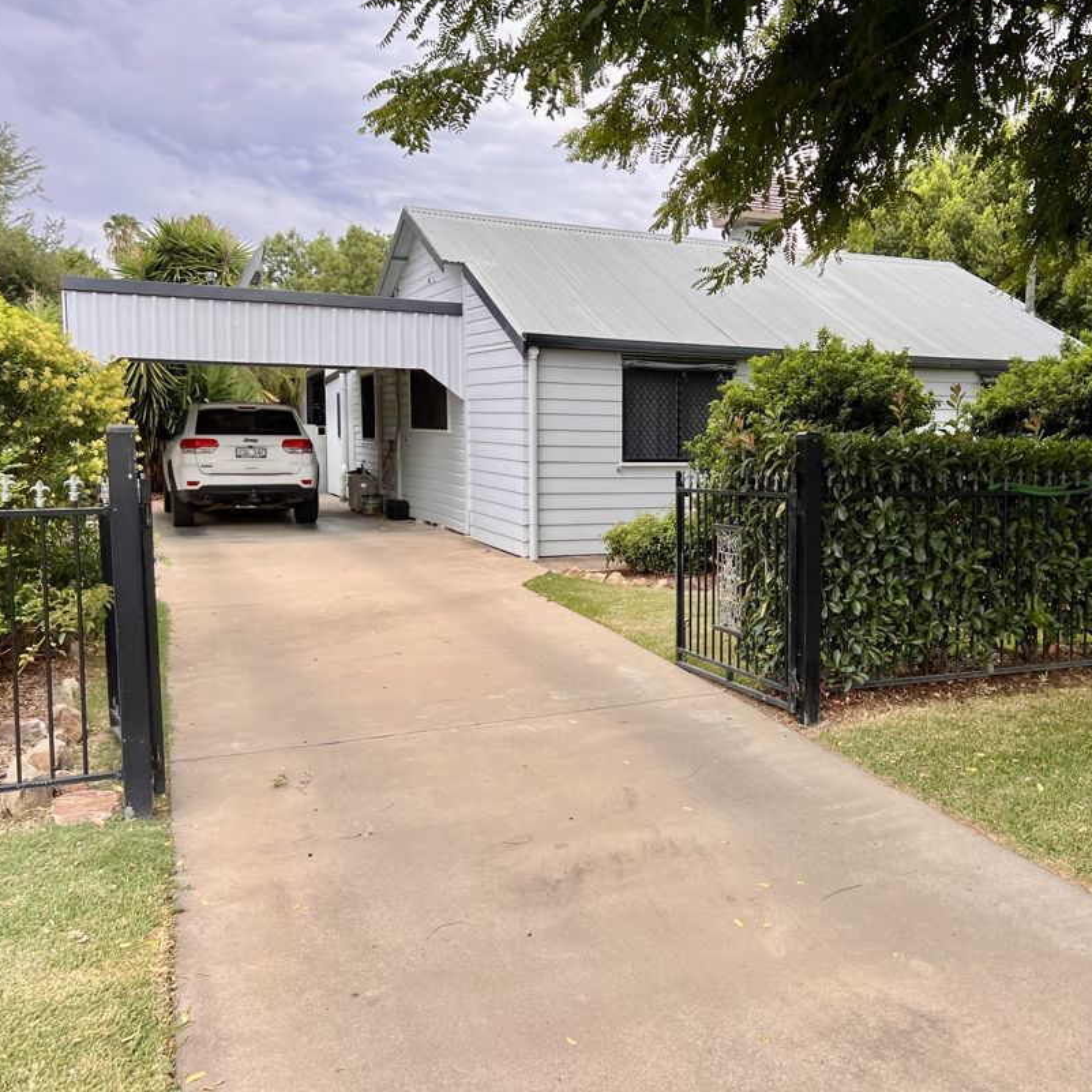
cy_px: 543
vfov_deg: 52.5
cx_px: 705
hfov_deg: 51.8
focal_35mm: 31
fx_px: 1106
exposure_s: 1/957
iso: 50
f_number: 1.5
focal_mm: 5.7
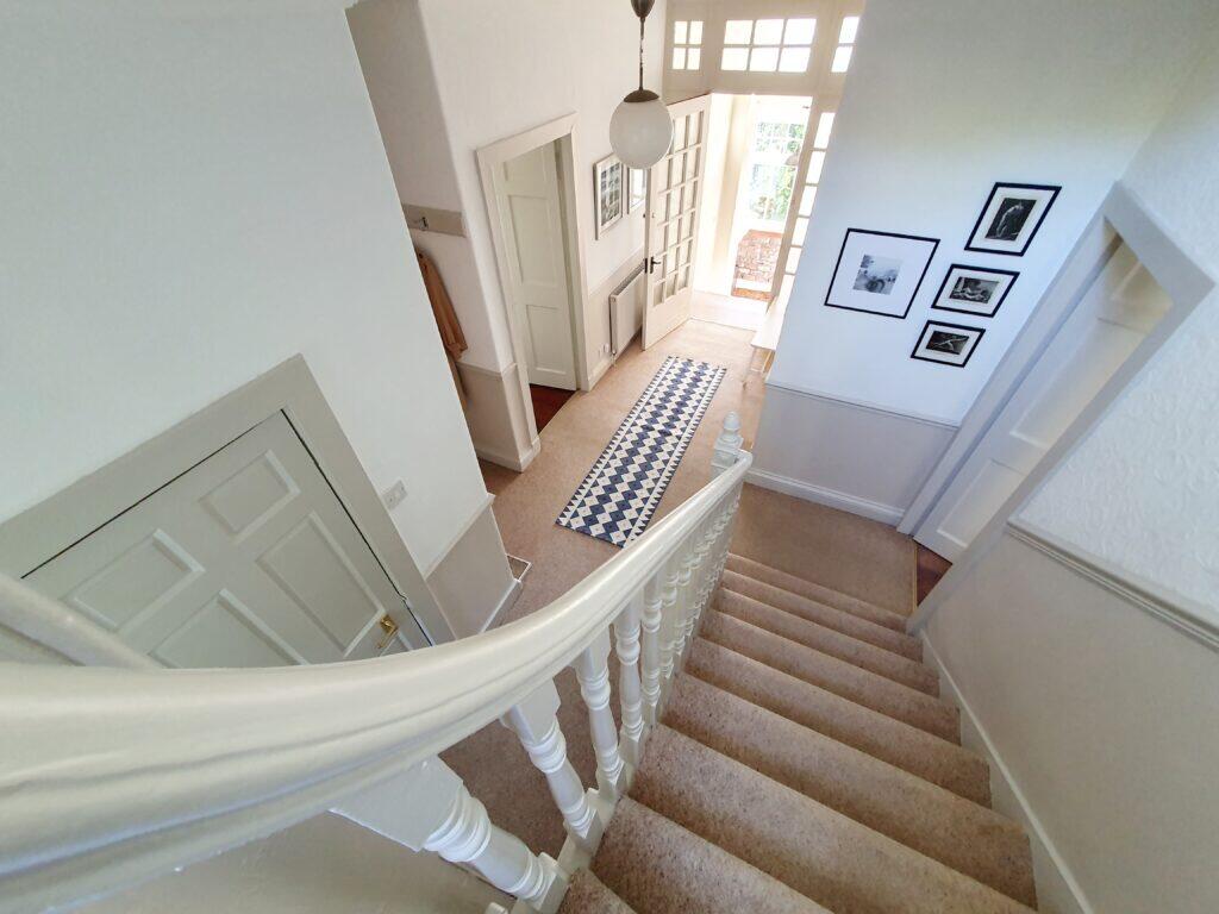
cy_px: 457
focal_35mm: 13
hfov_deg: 106.2
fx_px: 458
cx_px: 610
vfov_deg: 89.9
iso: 320
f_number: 2.2
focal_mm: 1.8
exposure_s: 1/60.2
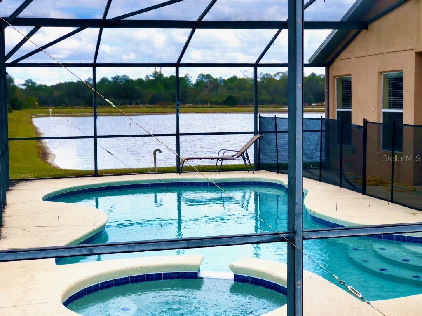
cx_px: 211
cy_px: 158
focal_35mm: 57
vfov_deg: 25.7
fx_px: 695
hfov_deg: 33.8
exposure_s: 1/151
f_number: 2.8
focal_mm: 6.6
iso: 20
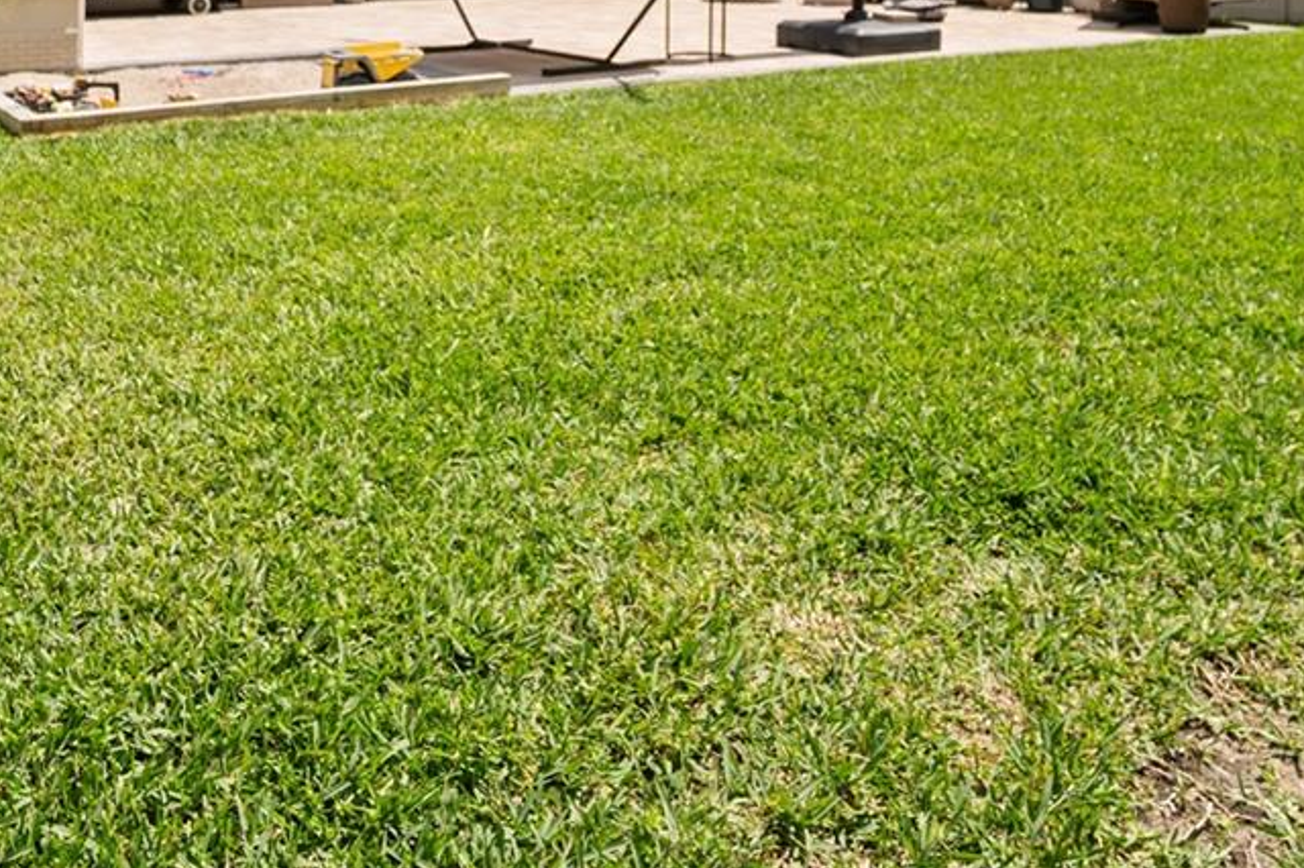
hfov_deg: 54.2
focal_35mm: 35
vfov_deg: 32.9
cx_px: 540
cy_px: -98
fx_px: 1267
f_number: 4
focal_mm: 14
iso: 100
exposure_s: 1/640
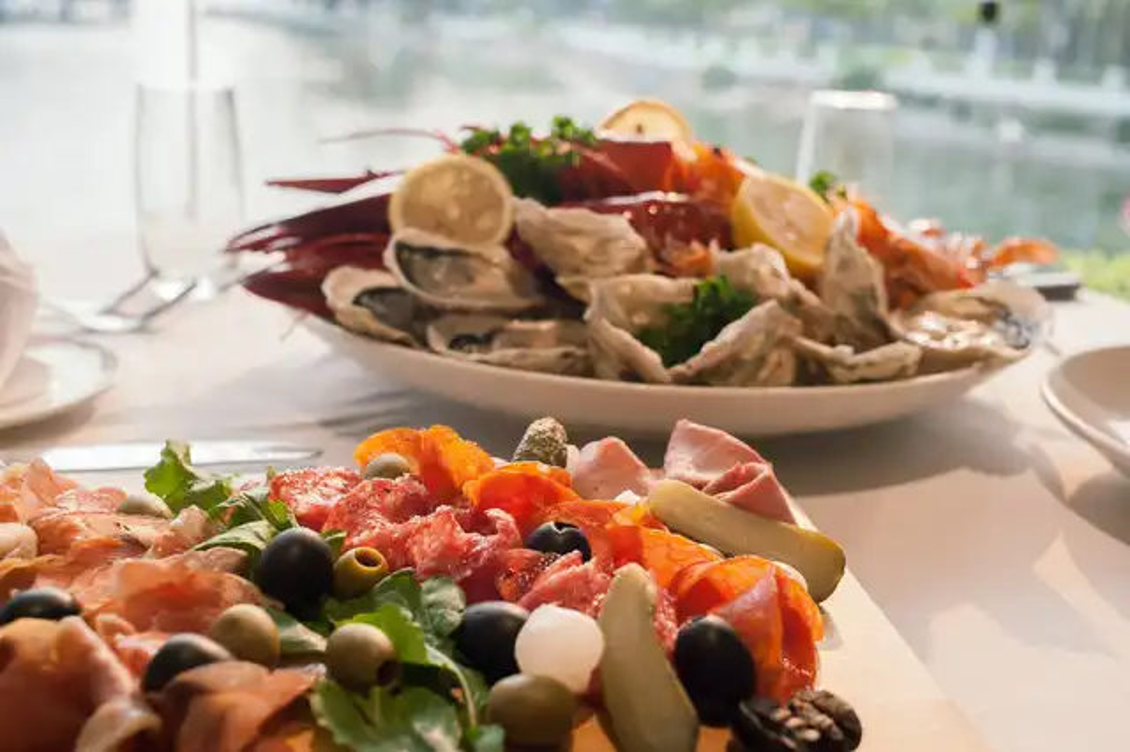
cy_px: 376
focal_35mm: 35
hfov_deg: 54.5
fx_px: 1098
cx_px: 565
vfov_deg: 37.8
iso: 400
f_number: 6.3
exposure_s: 1/125
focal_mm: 35
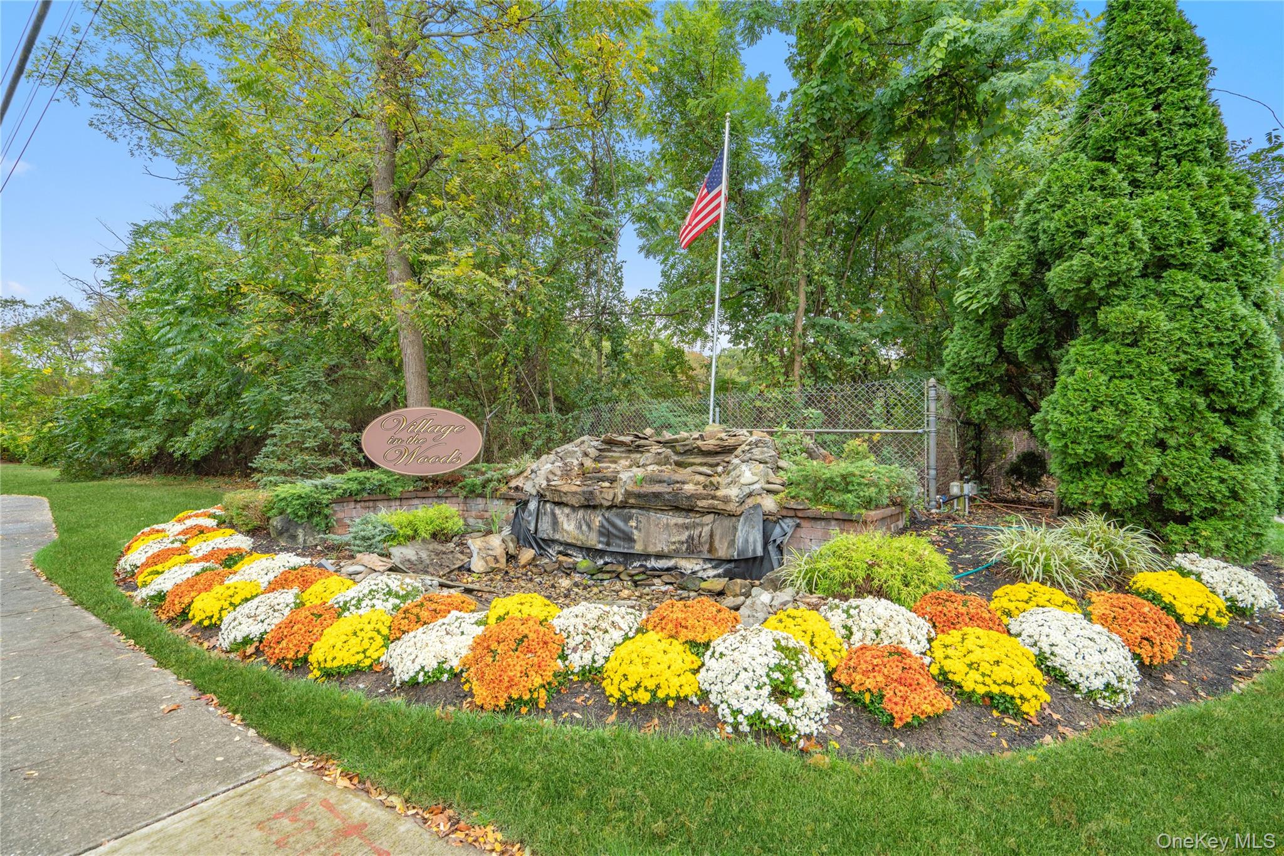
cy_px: 428
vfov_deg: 73.7
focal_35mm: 16
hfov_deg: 96.7
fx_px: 571
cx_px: 642
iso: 320
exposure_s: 1/200
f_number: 5.6
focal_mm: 16
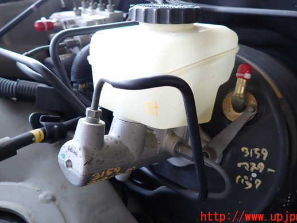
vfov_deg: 48.1
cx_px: 158
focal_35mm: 29
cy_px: 95
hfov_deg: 61.6
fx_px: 249
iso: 125
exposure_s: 1/60
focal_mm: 4.5
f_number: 2
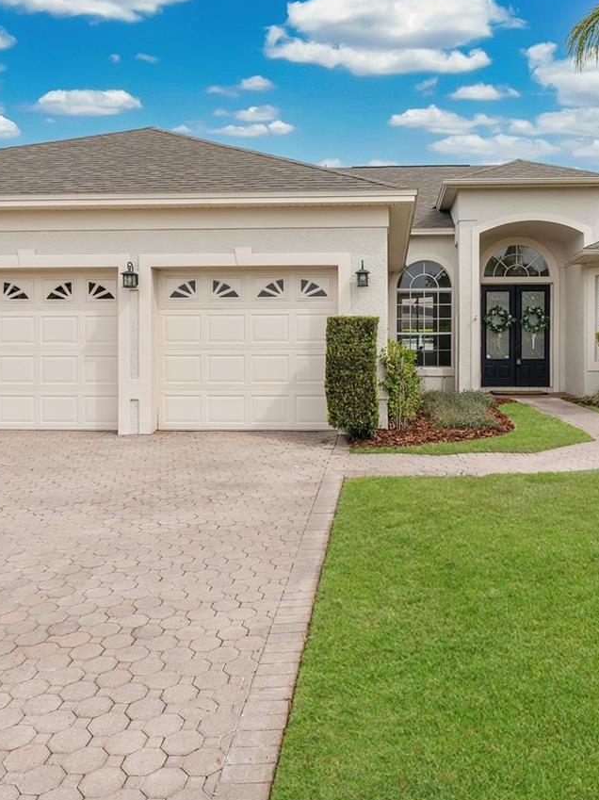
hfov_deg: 47.9
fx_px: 670
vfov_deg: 61.6
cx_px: 364
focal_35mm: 29
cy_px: 367
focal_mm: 16
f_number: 8
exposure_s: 1/320
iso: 100
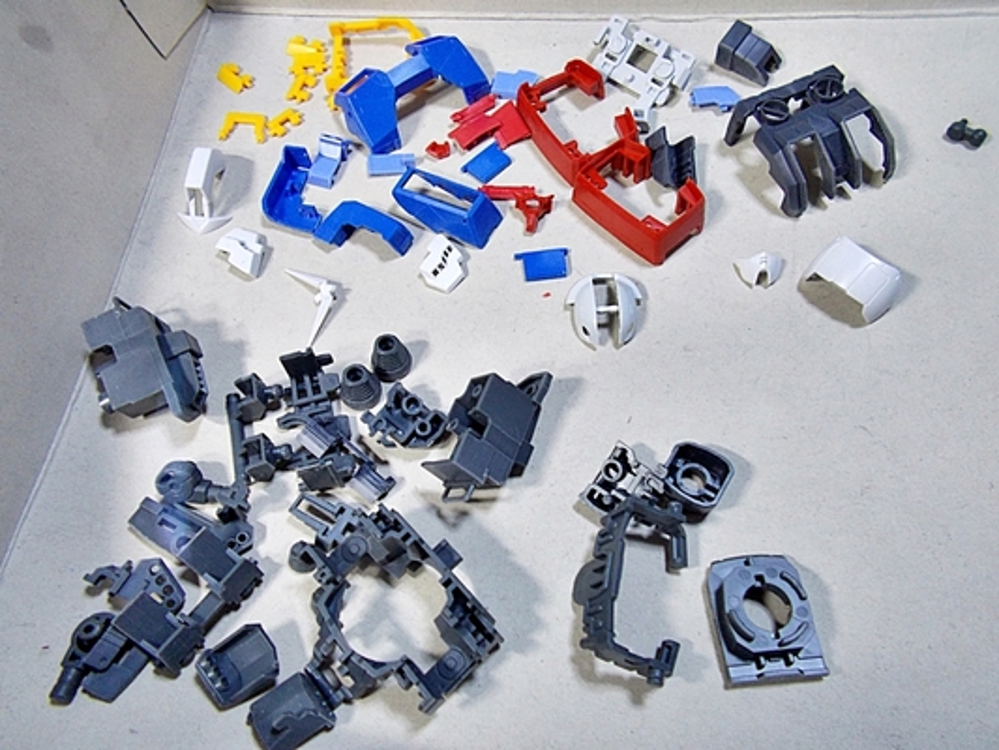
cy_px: 375
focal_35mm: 30
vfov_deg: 46.8
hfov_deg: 60.0
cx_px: 500
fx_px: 866
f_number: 3.4
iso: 200
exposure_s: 1/15
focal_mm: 5.3
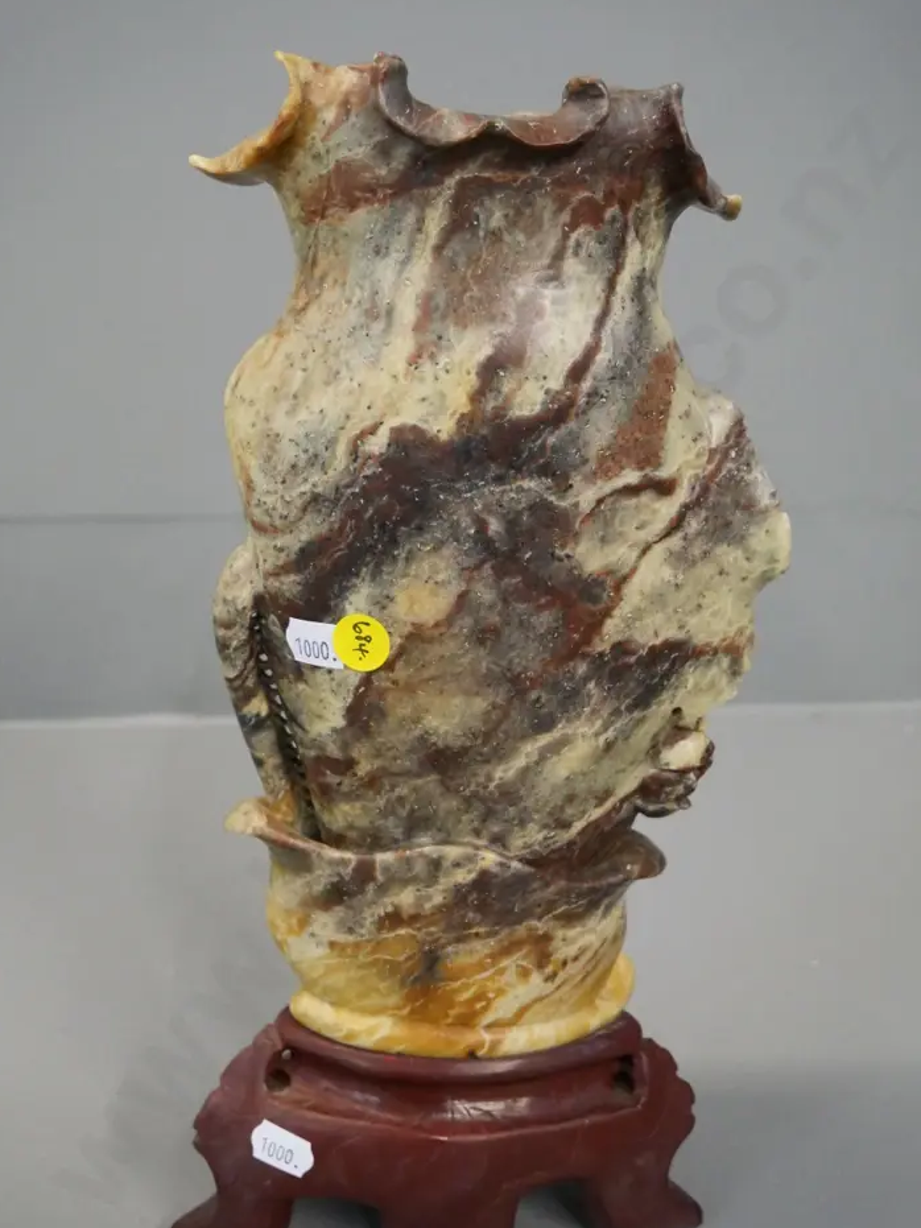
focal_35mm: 44
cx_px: 479
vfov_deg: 42.9
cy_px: 663
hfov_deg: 32.9
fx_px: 1561
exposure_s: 1/100
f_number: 5
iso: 3200
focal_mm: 20
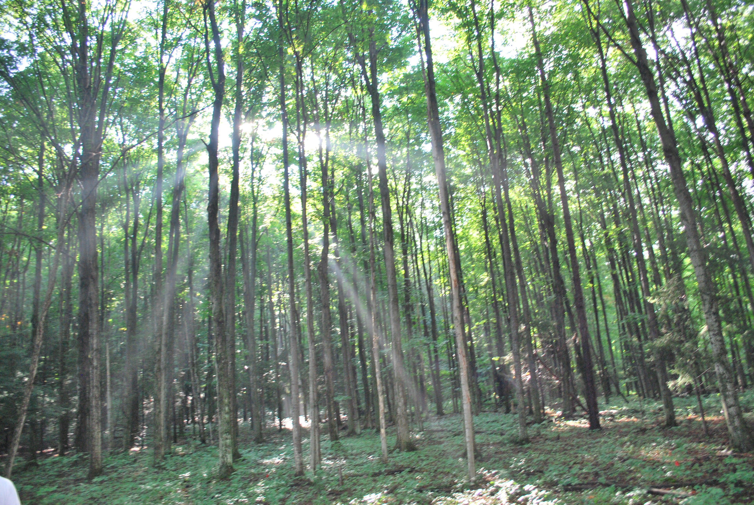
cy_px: 252
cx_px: 377
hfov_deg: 67.3
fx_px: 566
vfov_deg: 48.0
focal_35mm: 27
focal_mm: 18
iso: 500
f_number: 3.5
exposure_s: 1/60
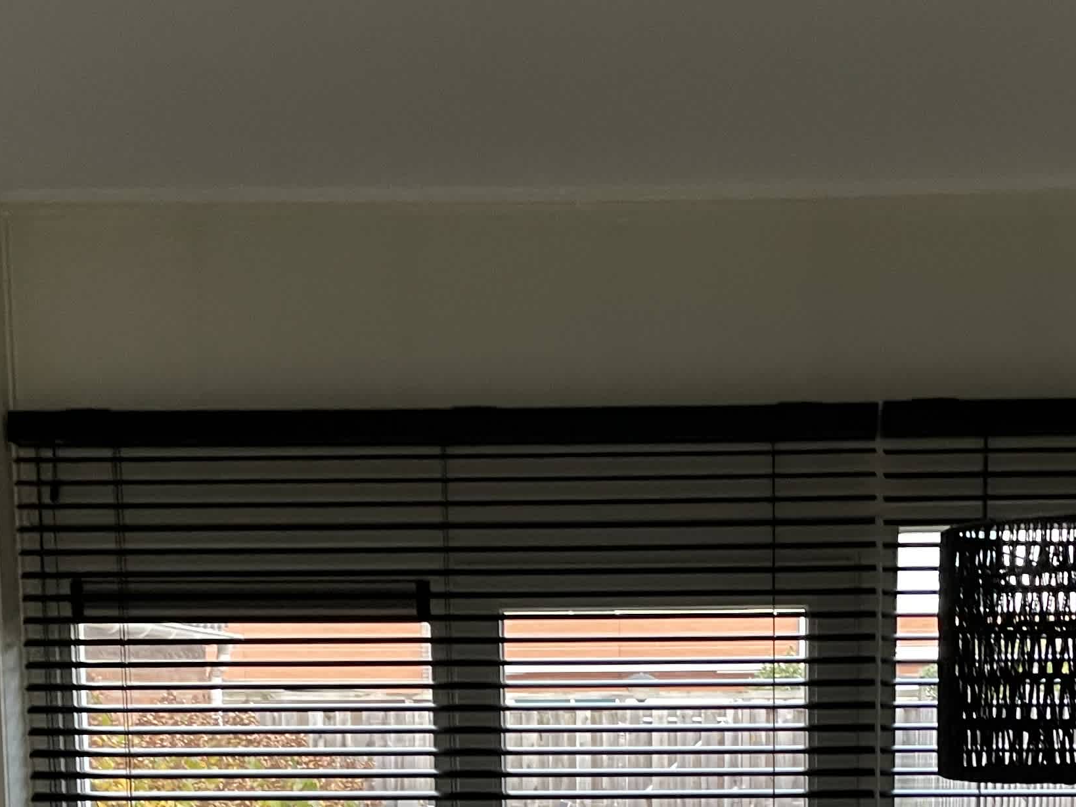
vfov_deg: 21.5
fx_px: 1990
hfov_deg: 30.2
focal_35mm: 64
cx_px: 649
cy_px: 930
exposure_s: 1/60
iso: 250
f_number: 1.6
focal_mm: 4.2
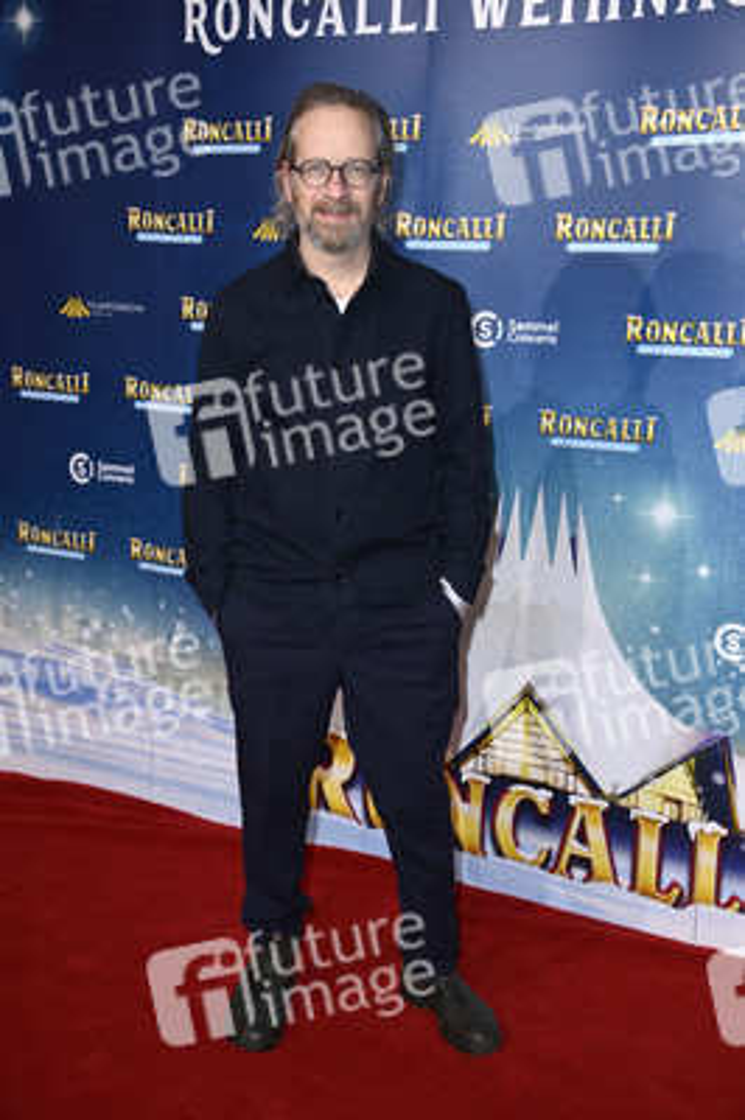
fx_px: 1555
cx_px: 372
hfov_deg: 26.9
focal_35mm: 50
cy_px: 560
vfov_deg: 39.6
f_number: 5.6
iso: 1250
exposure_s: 1/250
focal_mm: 50
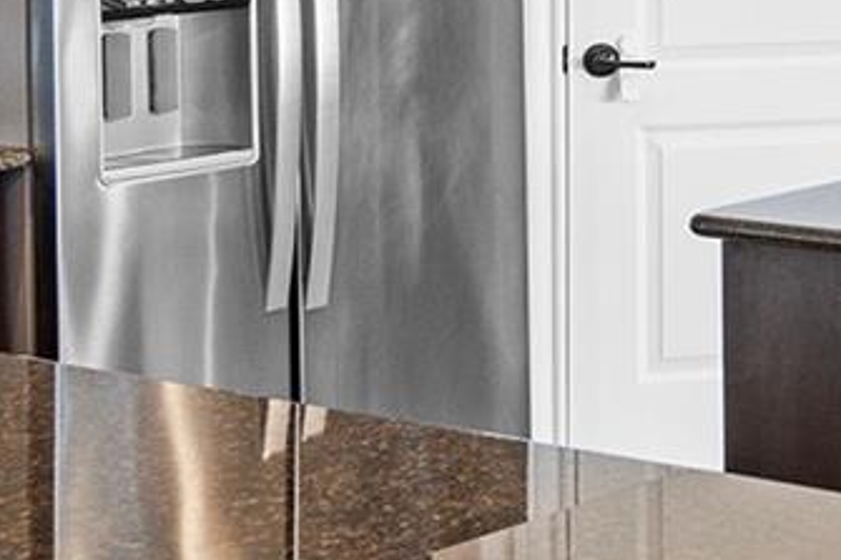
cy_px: -232
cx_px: 1544
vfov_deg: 12.0
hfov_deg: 15.7
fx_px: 2568
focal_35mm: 110
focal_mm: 18
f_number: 8
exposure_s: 2
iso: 320
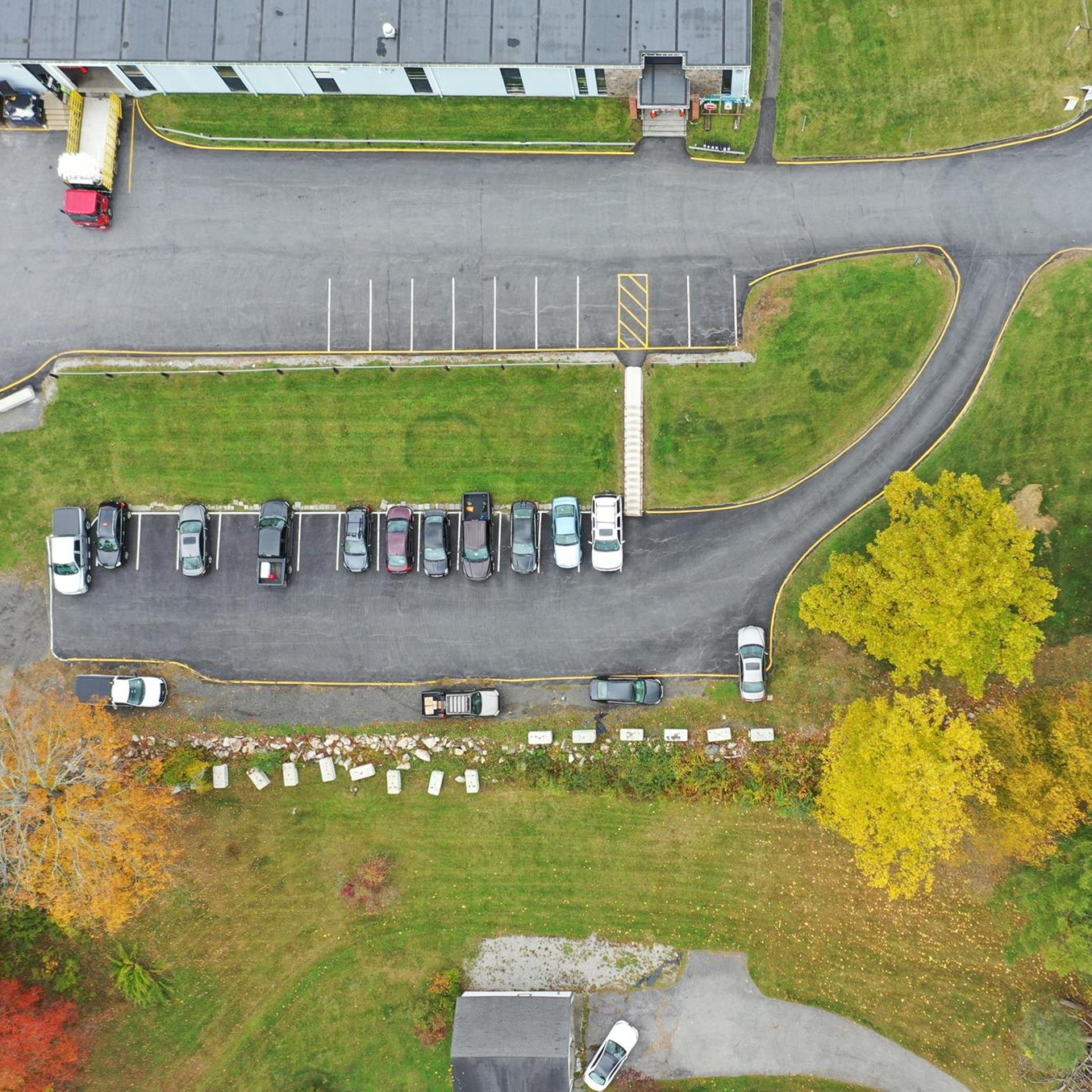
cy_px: 546
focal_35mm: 36
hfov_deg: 45.8
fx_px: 1285
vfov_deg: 46.0
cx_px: 662
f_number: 4
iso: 100
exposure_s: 1/100
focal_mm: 10.26
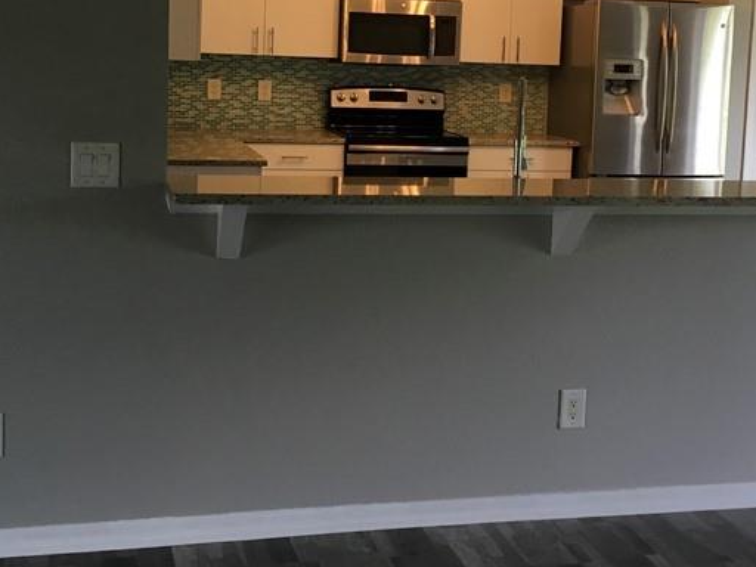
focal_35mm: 58
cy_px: 177
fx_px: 1267
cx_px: 436
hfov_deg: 33.2
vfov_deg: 25.1
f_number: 2.2
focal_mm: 4.15
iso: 25
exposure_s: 1/30
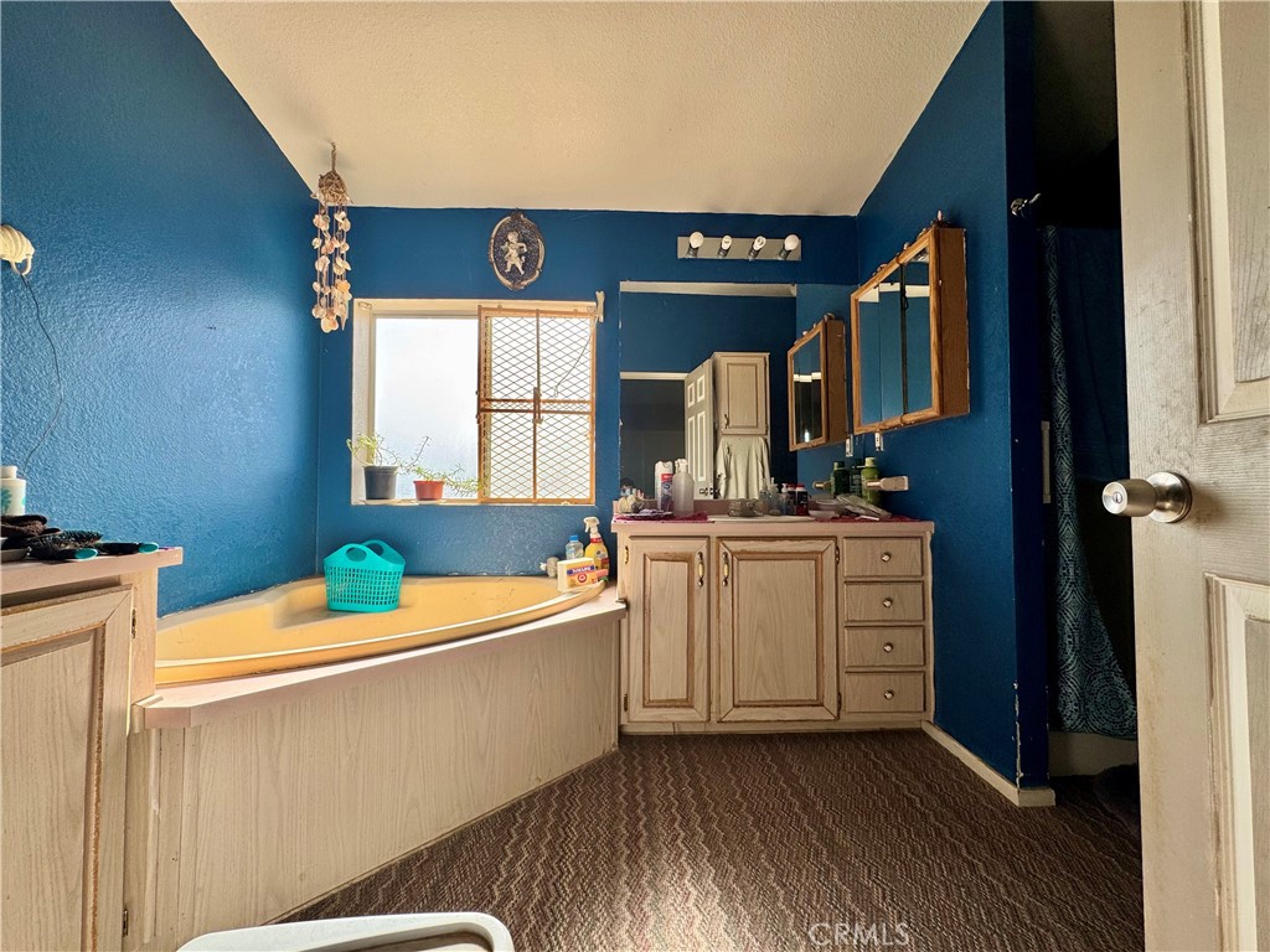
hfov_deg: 102.1
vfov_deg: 85.7
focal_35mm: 14
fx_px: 514
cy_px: 476
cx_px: 635
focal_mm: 2.22
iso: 40
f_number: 2.2
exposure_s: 1/237
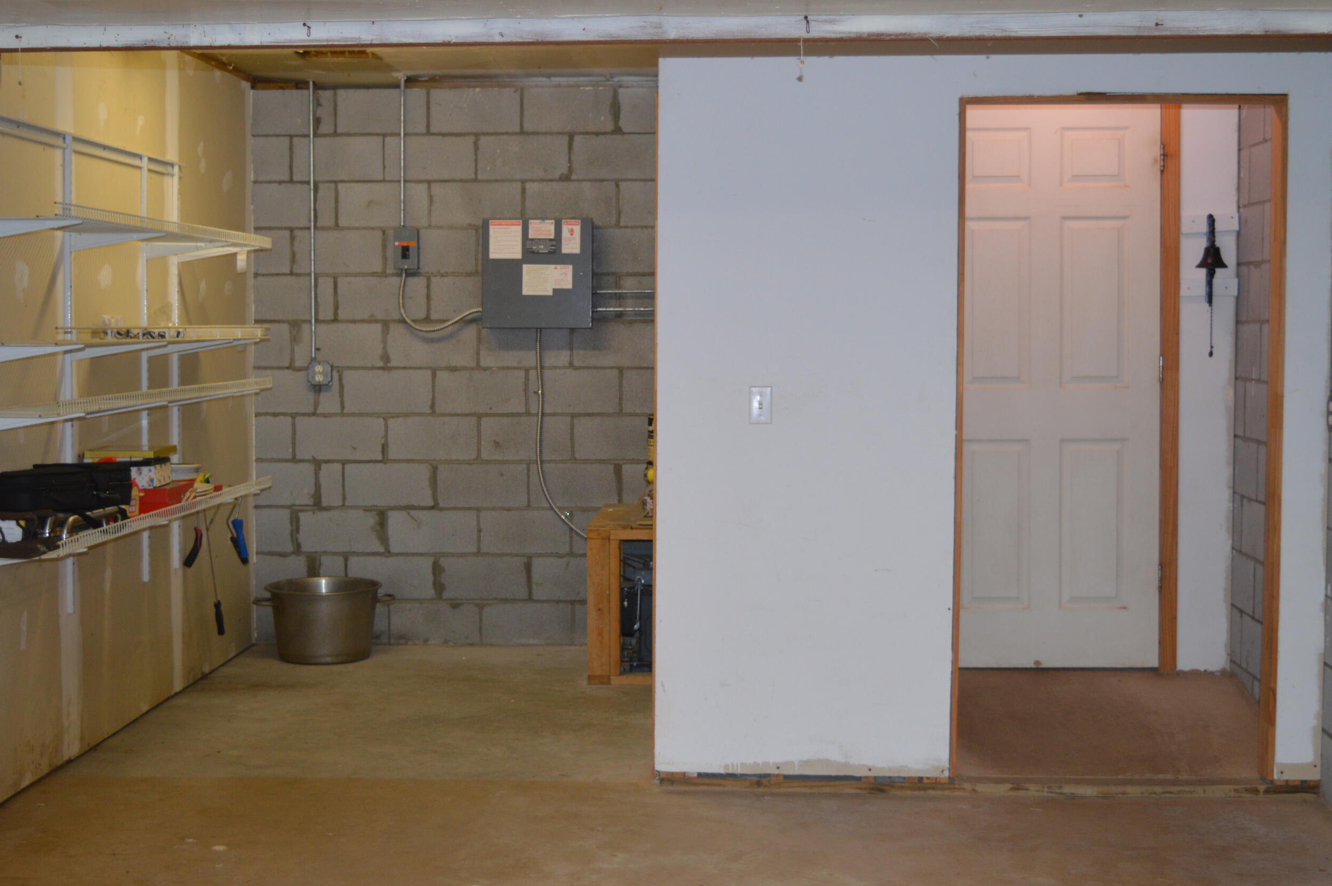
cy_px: 428
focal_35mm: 56
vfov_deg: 24.3
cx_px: 632
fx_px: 2055
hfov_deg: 35.9
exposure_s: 1/60
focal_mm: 31
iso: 500
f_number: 4.2
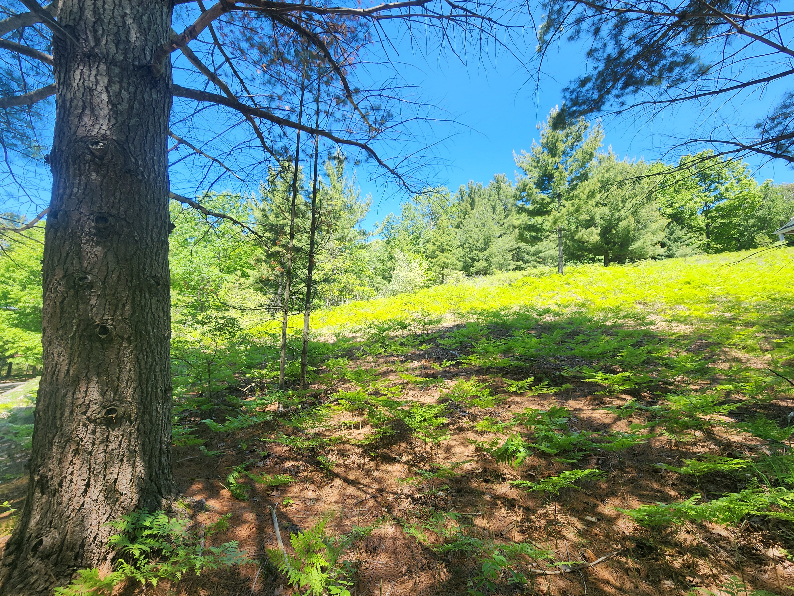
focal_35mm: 13
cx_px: 397
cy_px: 298
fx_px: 298
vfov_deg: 89.9
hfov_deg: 106.2
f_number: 2.2
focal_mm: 2.2
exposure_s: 1/411
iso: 50
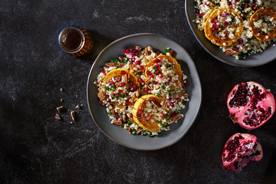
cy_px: 92
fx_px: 383
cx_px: 138
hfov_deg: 39.6
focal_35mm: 50
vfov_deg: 27.0
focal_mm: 50
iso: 500
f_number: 8
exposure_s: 1/200
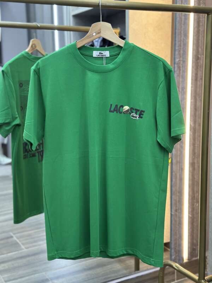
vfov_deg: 39.7
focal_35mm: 48
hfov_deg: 30.3
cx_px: 106
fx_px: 392
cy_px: 142
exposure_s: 1/120
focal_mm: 6.86
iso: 250
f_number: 1.78
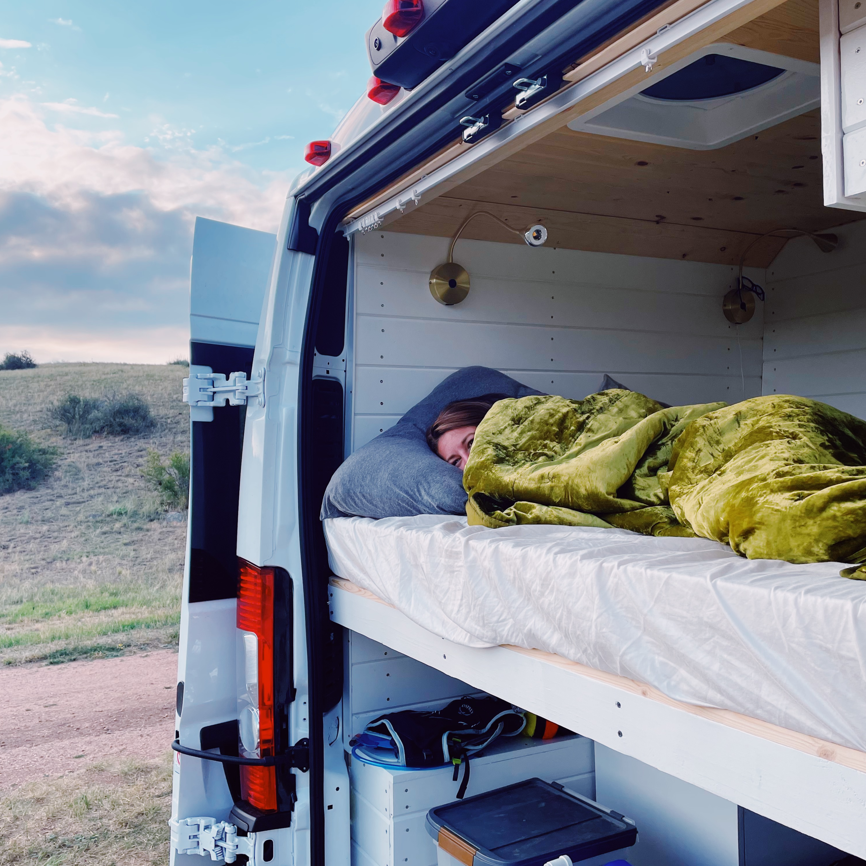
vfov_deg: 52.5
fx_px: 877
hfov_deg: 52.5
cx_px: 434
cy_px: 435
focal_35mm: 31
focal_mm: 4.2
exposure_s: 1/979
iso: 32
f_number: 1.6
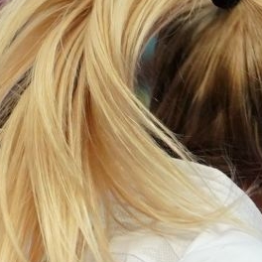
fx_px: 6157
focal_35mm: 719
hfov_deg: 2.4
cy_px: 522
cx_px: -216
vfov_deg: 2.4
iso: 1600
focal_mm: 83
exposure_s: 1/1000
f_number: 2.8
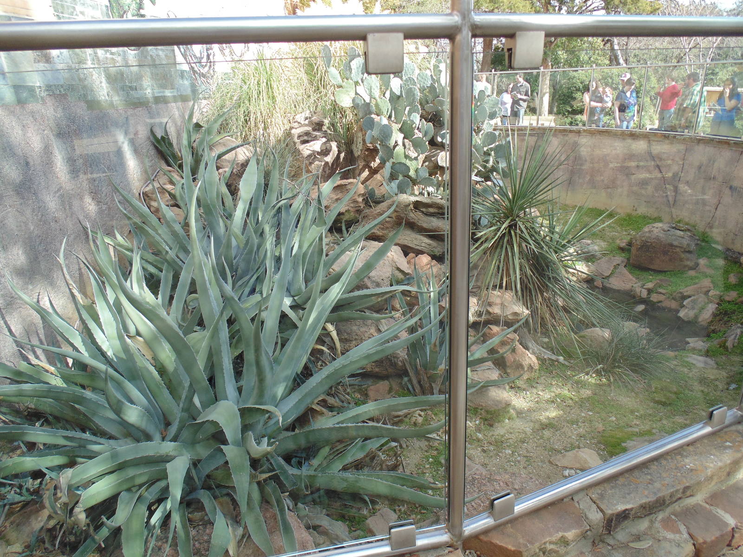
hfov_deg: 76.4
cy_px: 278
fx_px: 472
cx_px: 372
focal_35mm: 22
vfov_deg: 61.1
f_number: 3.1
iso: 80
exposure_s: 1/250
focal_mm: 4
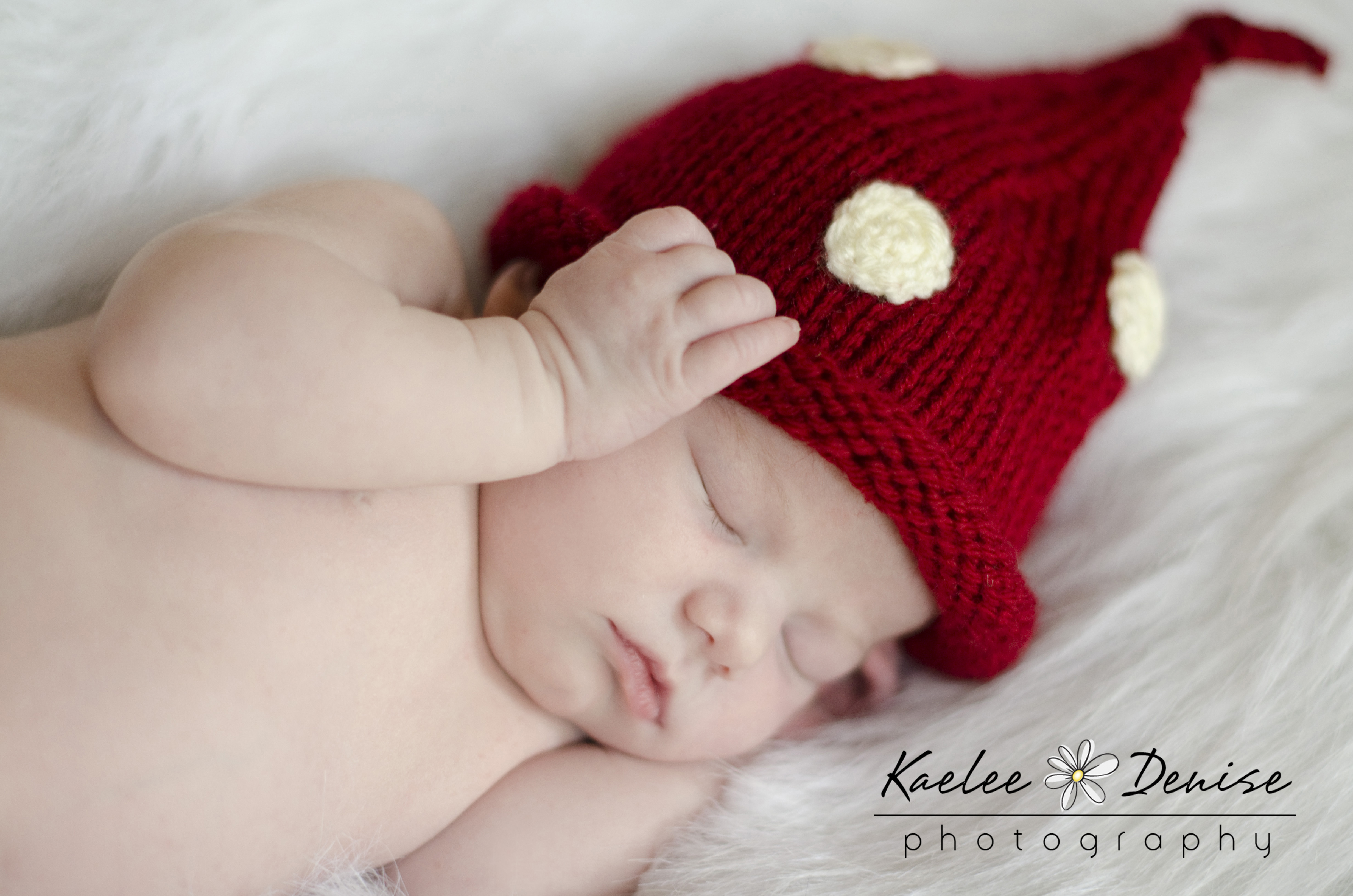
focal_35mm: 75
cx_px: 676
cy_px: 448
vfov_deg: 18.1
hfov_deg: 27.0
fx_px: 2813
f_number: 1.8
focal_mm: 50
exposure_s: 1/160
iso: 400
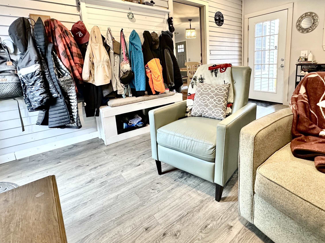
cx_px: 193
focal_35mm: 19
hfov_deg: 83.8
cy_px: 93
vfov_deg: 67.8
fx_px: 178
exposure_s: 1/60
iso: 200
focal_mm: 2.22
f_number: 2.2
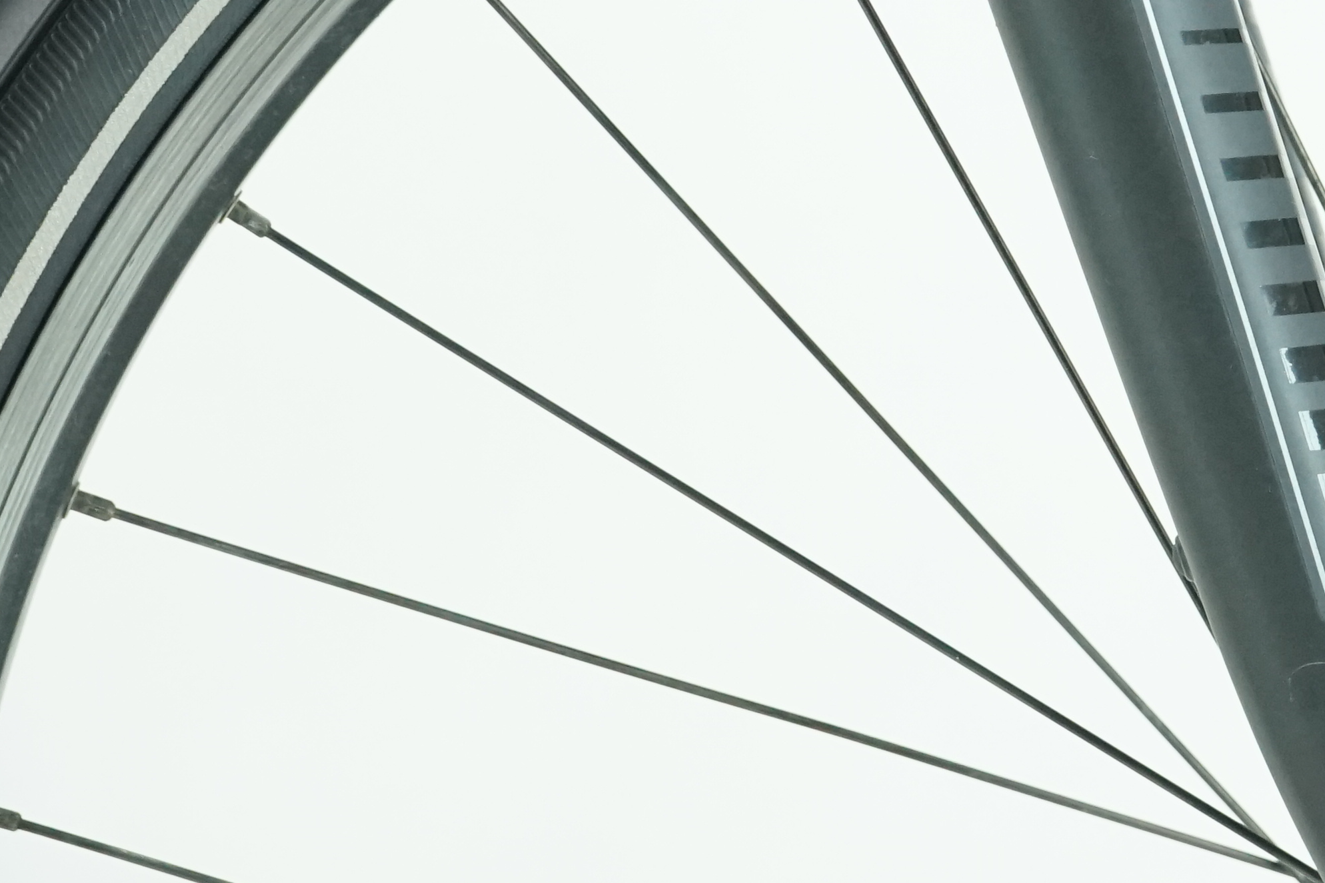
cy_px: -16
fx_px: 6219
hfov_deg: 12.1
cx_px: 1118
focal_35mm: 169
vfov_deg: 8.1
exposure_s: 1/200
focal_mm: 56
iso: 2500
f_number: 5.6
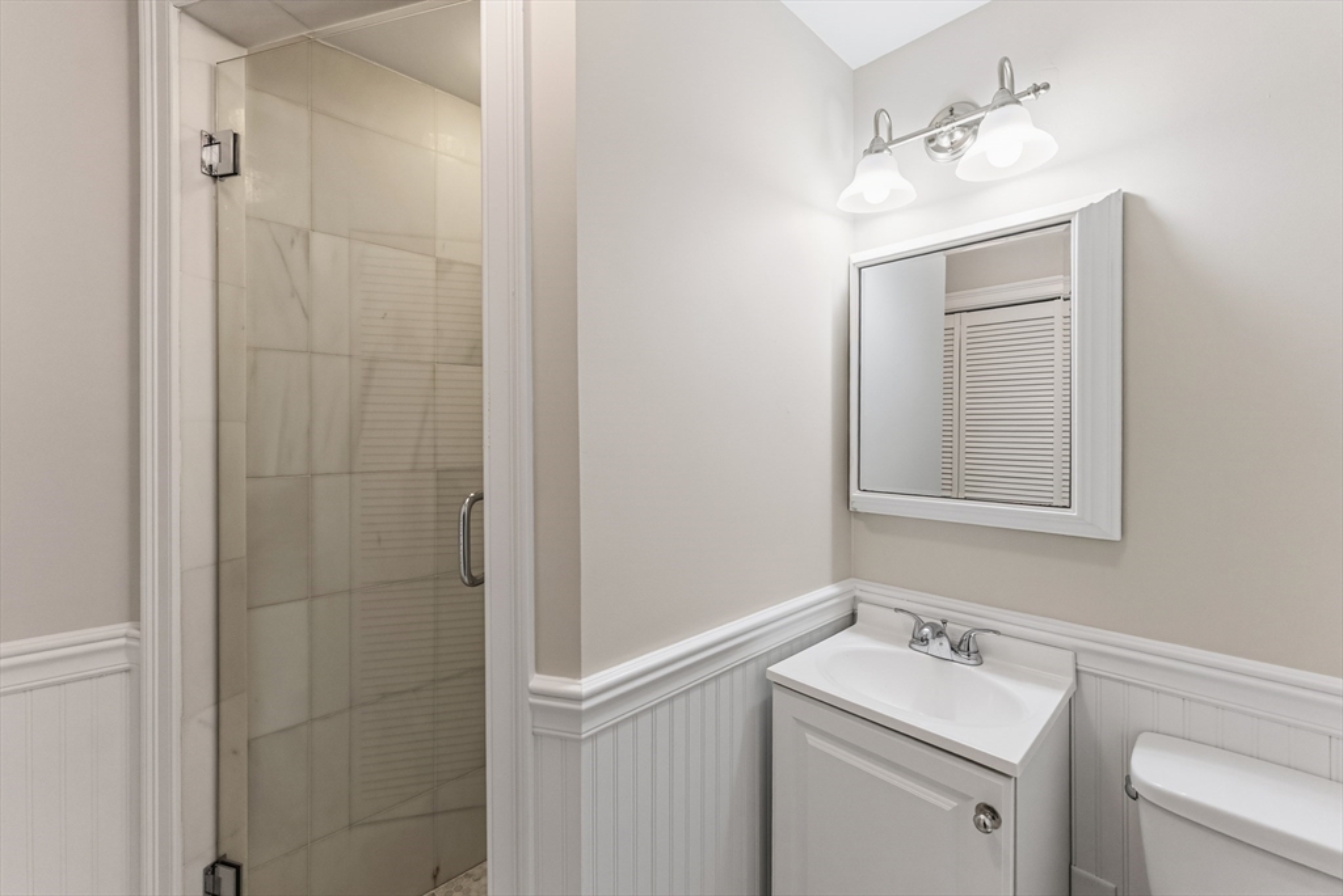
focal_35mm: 14
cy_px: 448
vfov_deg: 81.3
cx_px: 672
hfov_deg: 104.2
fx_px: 523
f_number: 5
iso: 1250
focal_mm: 14
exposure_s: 1/160
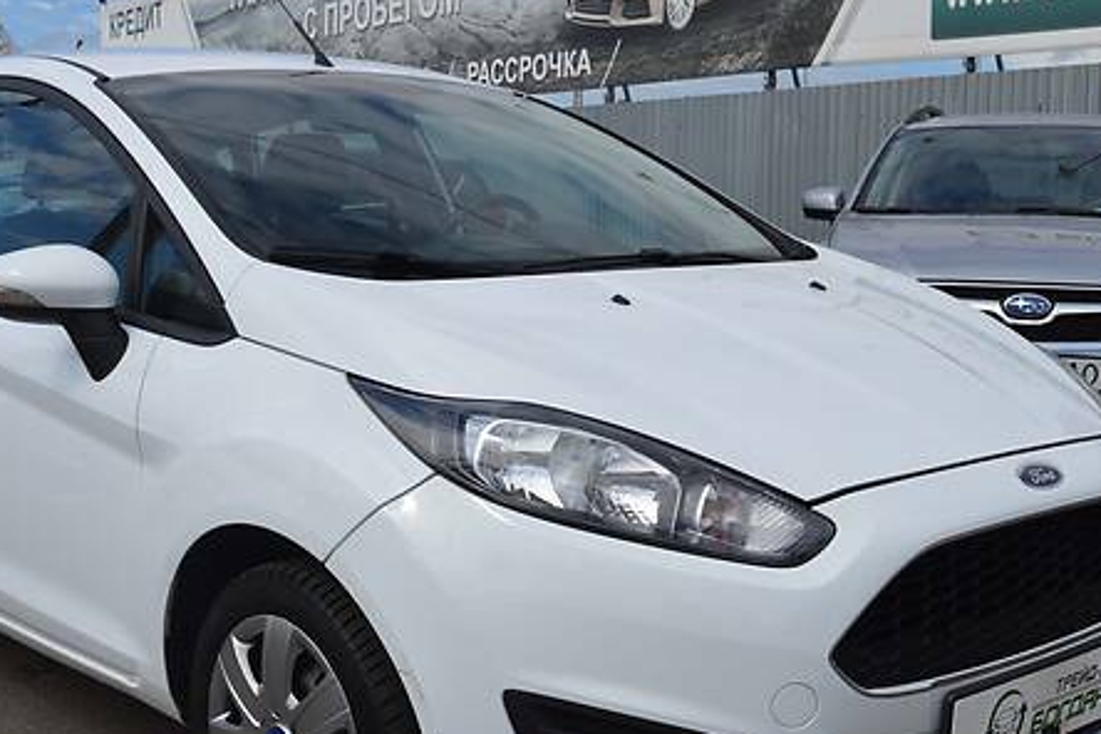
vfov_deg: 25.0
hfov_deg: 36.8
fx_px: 1651
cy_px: 436
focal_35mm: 54
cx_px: 503
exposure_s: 1/400
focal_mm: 20
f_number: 10
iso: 100
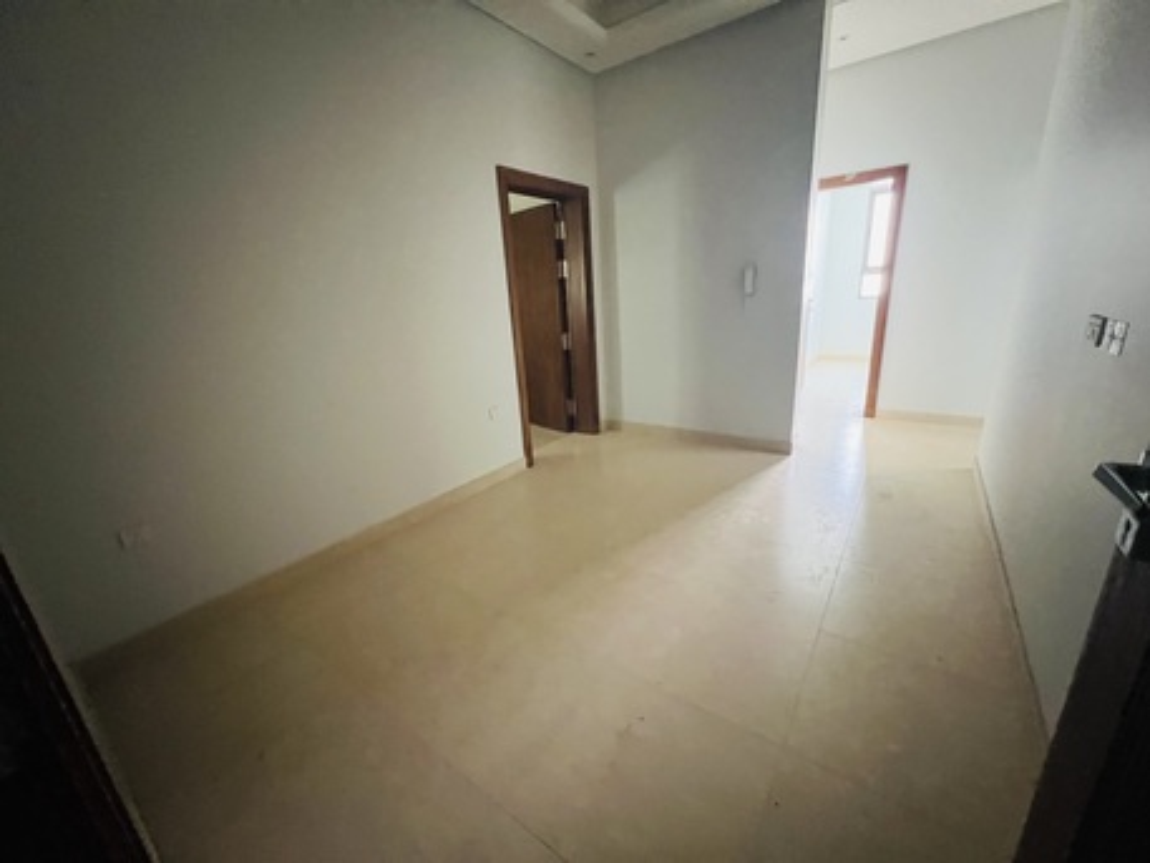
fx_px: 432
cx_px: 575
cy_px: 432
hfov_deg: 106.2
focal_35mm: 13
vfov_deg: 89.9
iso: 1000
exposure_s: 1/41
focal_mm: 1.57
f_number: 1.8
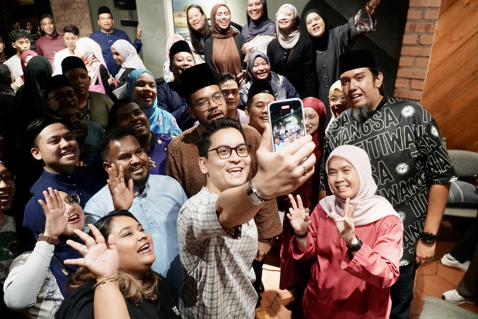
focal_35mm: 28
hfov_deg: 64.6
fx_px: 378
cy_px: 160
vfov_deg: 45.7
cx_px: 239
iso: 10000
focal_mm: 19
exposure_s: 1/250
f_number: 4
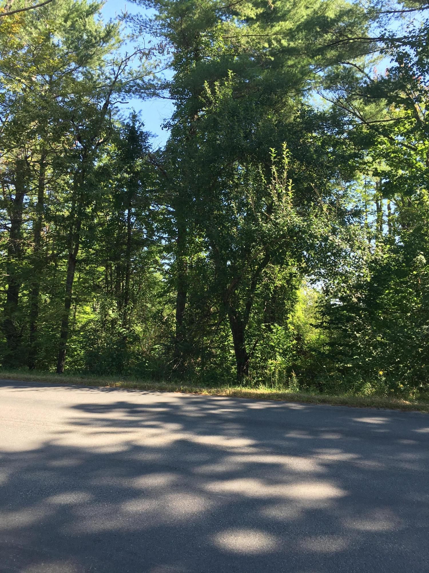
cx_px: 214
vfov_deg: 61.7
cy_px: 286
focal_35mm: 29
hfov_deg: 48.2
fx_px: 479
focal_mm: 4.15
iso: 25
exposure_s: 1/260
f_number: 2.2
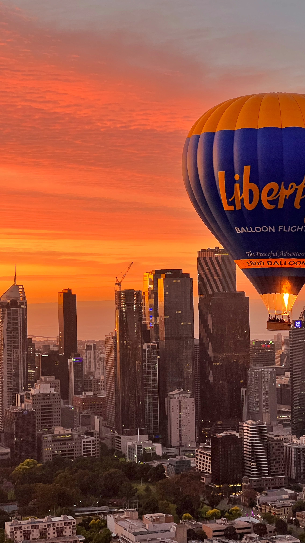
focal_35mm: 84
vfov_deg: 25.3
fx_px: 1208
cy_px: 271
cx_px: 201
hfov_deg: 14.4
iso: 250
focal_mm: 9
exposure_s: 1/60
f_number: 2.8
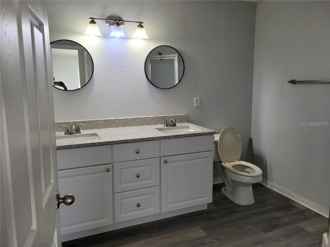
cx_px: 165
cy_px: 124
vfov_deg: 53.1
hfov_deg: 67.3
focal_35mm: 26
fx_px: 248
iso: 320
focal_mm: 5.4
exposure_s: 1/120
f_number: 1.8
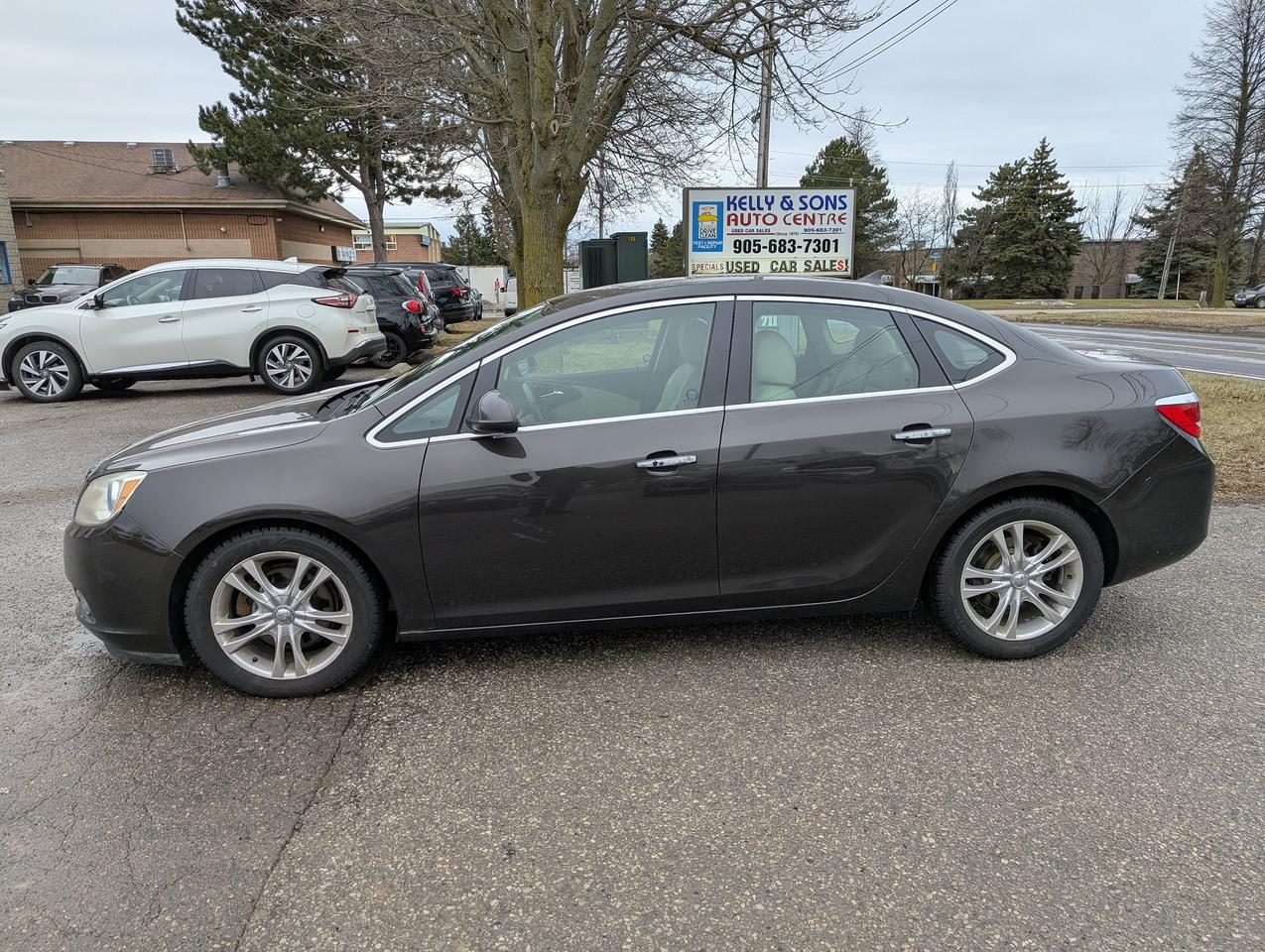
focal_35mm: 24
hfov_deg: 71.5
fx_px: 878
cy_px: 476
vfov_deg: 56.9
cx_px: 632
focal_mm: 6.81
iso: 46
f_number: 1.85
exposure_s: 1/118
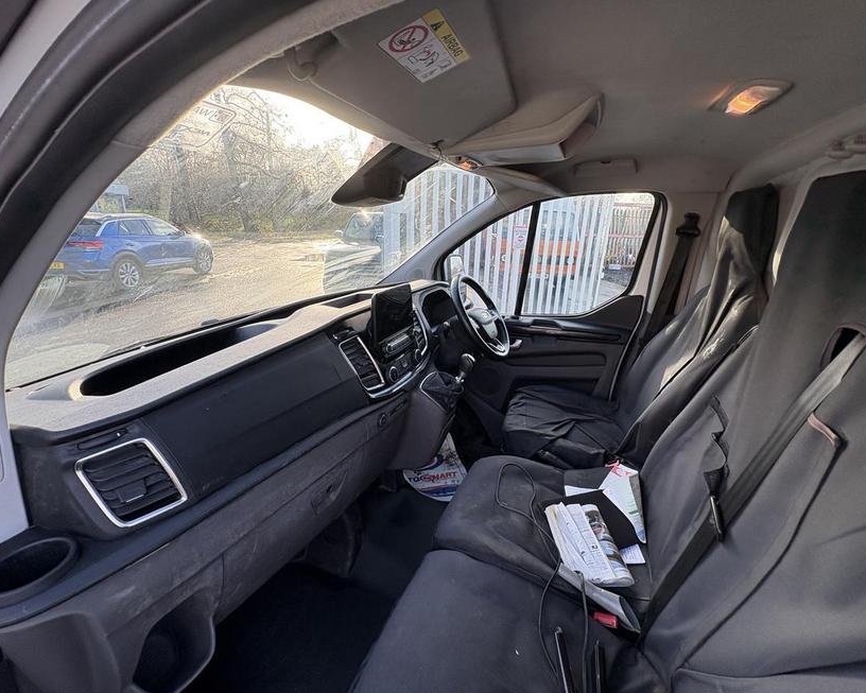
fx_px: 384
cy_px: 340
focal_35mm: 15
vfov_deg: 84.0
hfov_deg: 96.8
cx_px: 448
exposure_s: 1/135
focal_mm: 2.22
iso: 64
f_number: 2.2
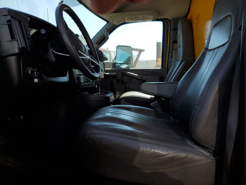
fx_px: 185
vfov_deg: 53.1
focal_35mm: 26
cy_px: 92
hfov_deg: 67.3
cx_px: 123
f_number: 1.5
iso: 50
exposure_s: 1/1667
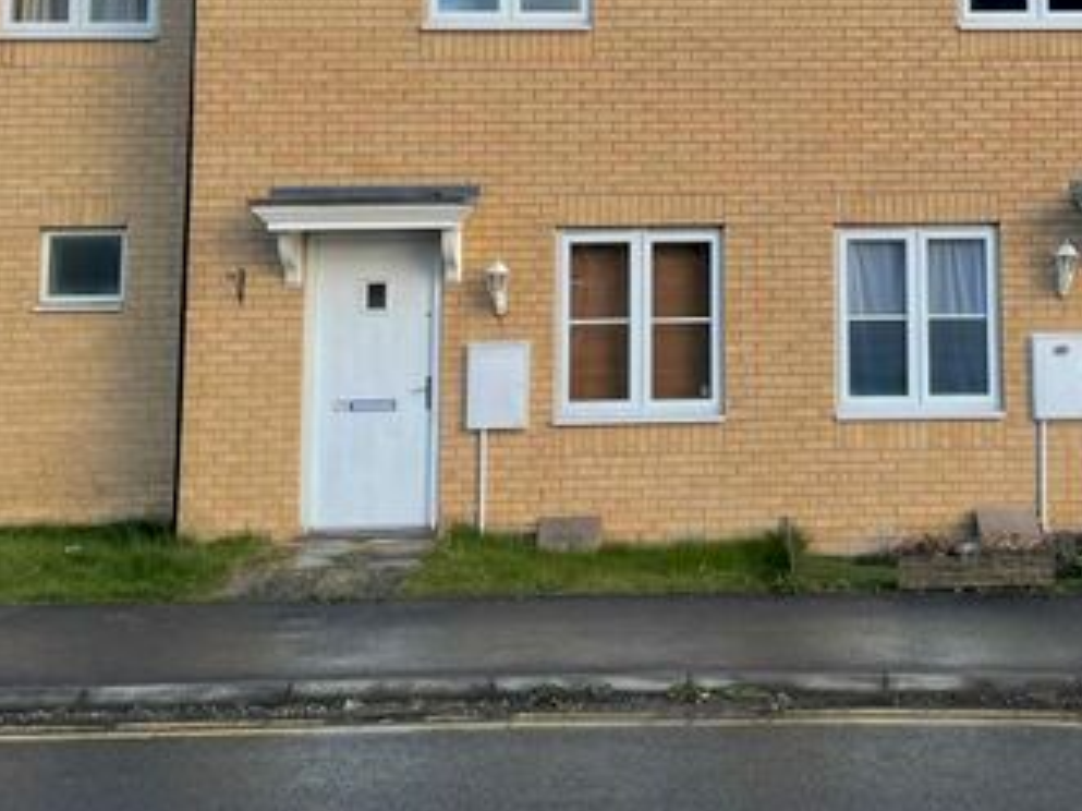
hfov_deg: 34.2
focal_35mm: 55
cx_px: 817
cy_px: 103
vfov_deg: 25.8
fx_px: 1719
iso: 32
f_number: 1.6
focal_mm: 4.2
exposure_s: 1/875
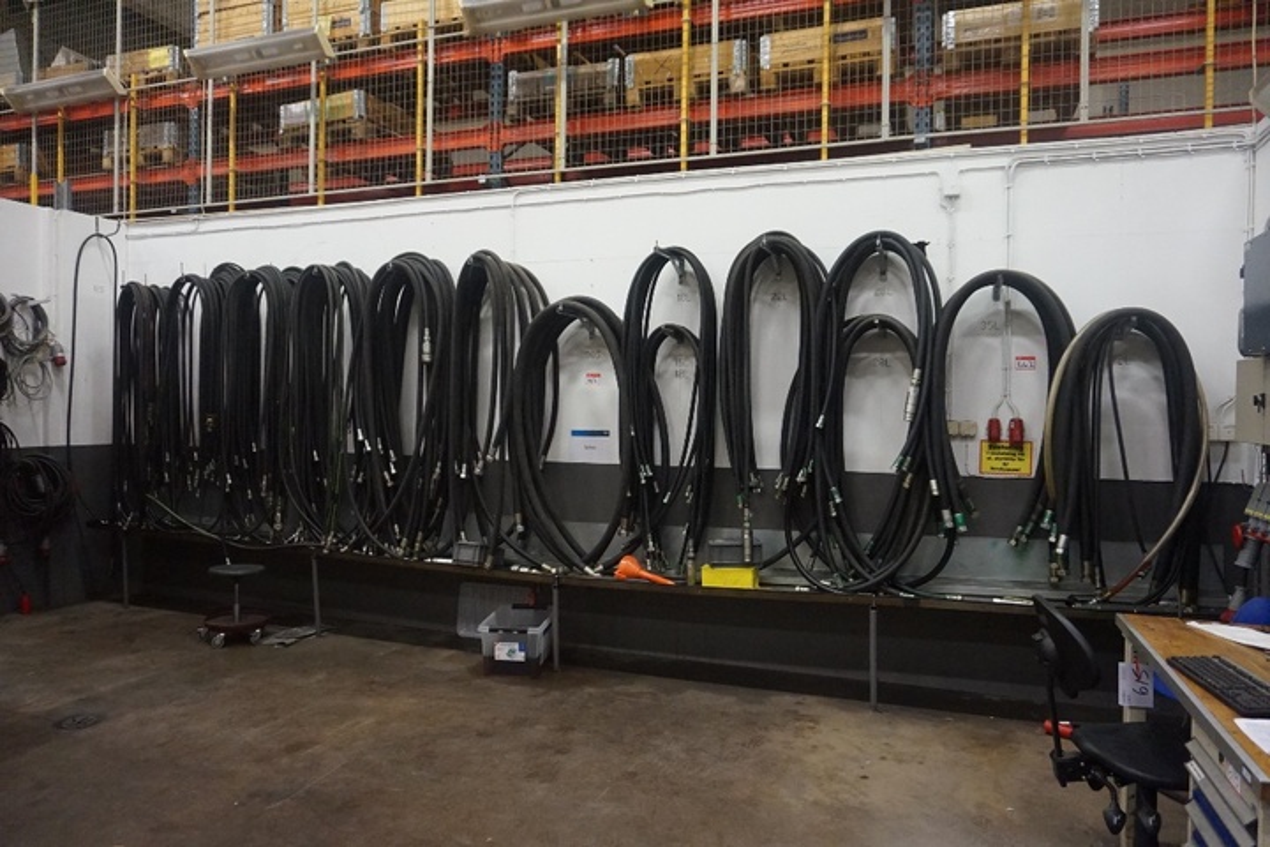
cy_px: 424
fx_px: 847
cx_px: 635
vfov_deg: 53.1
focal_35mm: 24
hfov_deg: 73.7
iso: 3200
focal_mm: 16
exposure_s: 1/125
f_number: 3.5
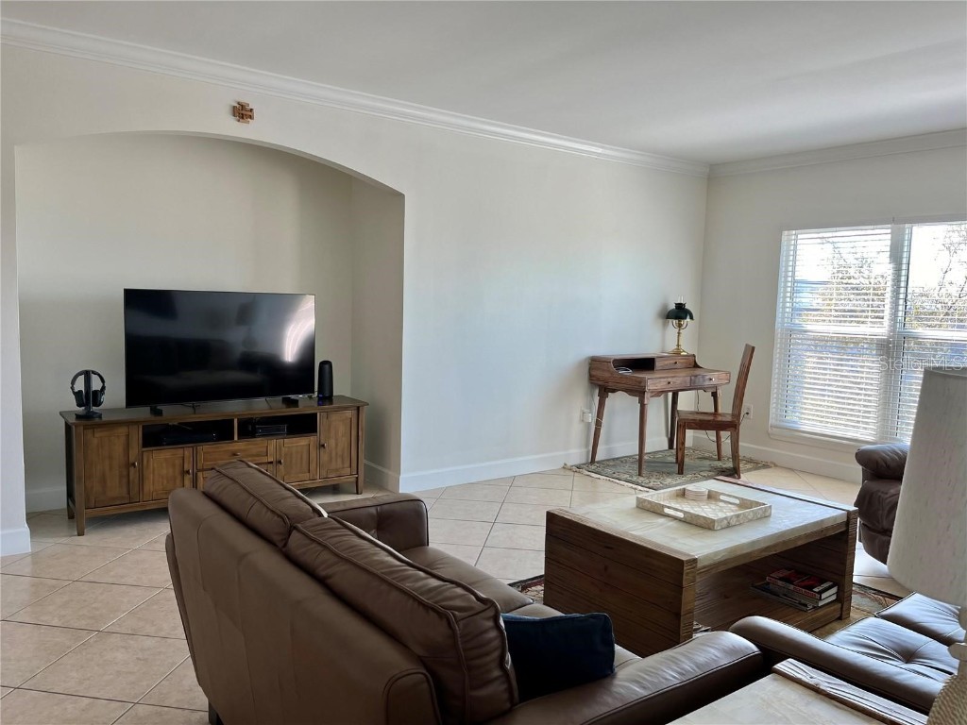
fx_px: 726
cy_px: 362
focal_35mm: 26
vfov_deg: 53.1
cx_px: 484
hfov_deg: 67.3
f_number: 1.6
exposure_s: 1/120
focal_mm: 5.1
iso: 50
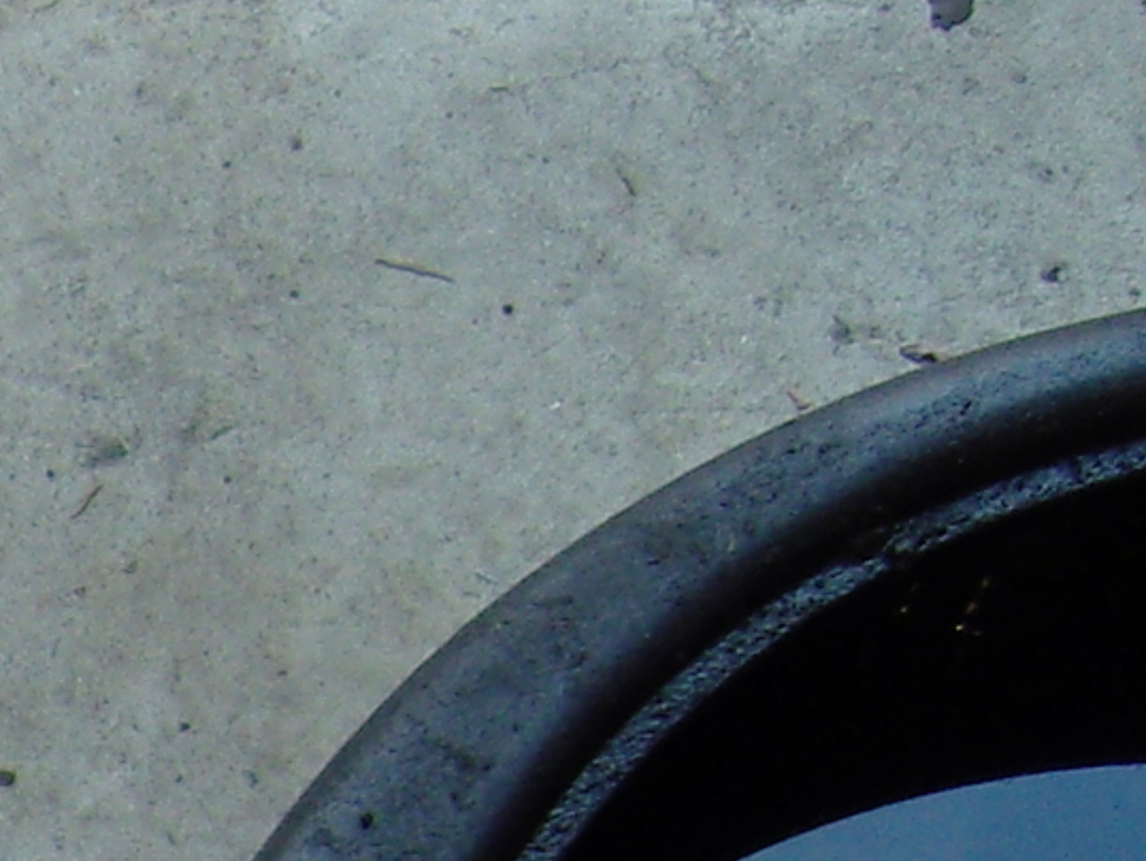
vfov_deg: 7.7
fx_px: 6028
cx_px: -1659
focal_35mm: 182
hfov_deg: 9.6
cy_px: 1916
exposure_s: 1/80
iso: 100
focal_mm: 7.3
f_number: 2.8
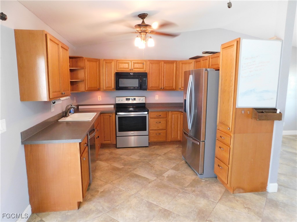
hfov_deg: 73.9
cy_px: 111
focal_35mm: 23
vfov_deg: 58.9
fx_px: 197
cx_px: 148
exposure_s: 1/25
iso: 400
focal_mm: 4
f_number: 3
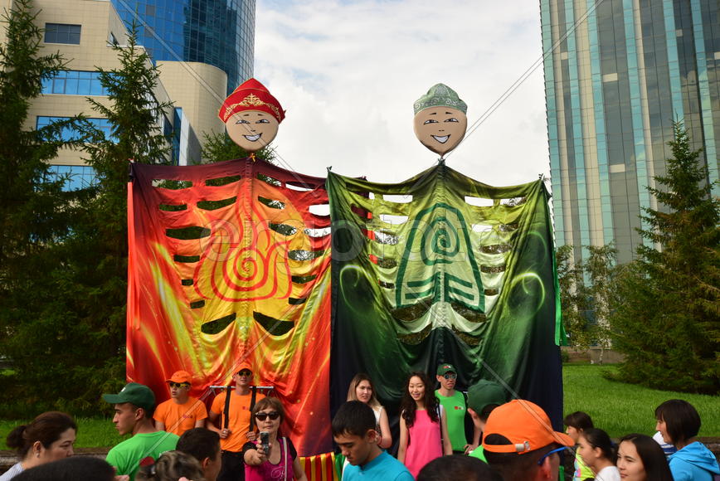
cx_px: 360
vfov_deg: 43.7
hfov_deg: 61.9
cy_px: 240
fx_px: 600
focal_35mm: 30
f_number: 11
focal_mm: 20
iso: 100
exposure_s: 1/80
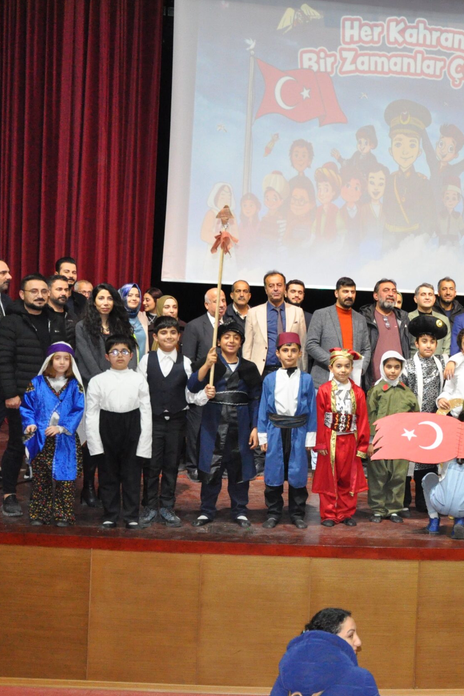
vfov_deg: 36.2
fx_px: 1063
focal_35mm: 55
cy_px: 346
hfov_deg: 23.9
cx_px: 429
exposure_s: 1/60
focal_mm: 24
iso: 2000
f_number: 5
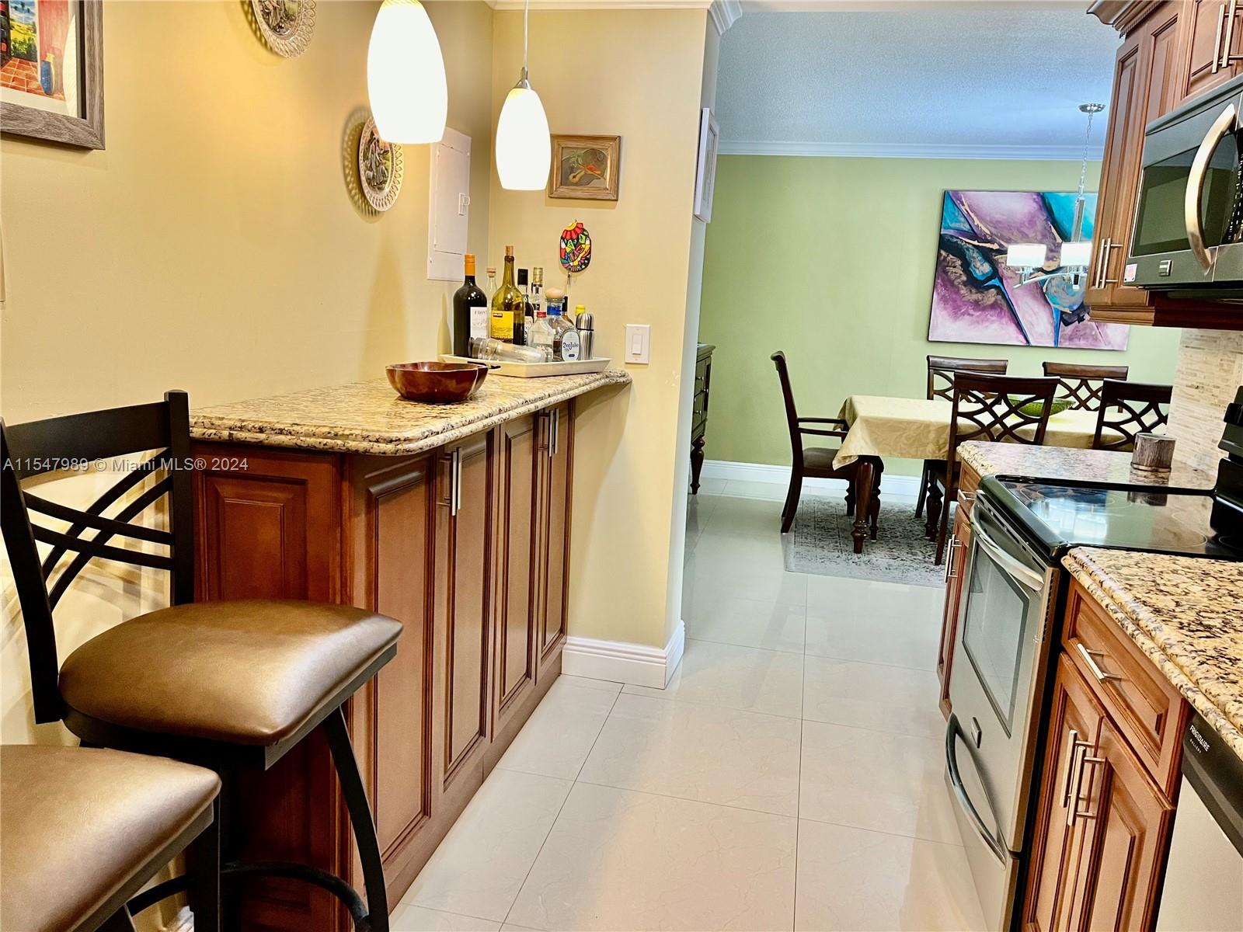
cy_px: 466
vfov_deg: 53.1
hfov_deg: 67.3
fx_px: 934
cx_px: 622
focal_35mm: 26
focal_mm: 5.1
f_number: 1.6
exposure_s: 1/60
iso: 100
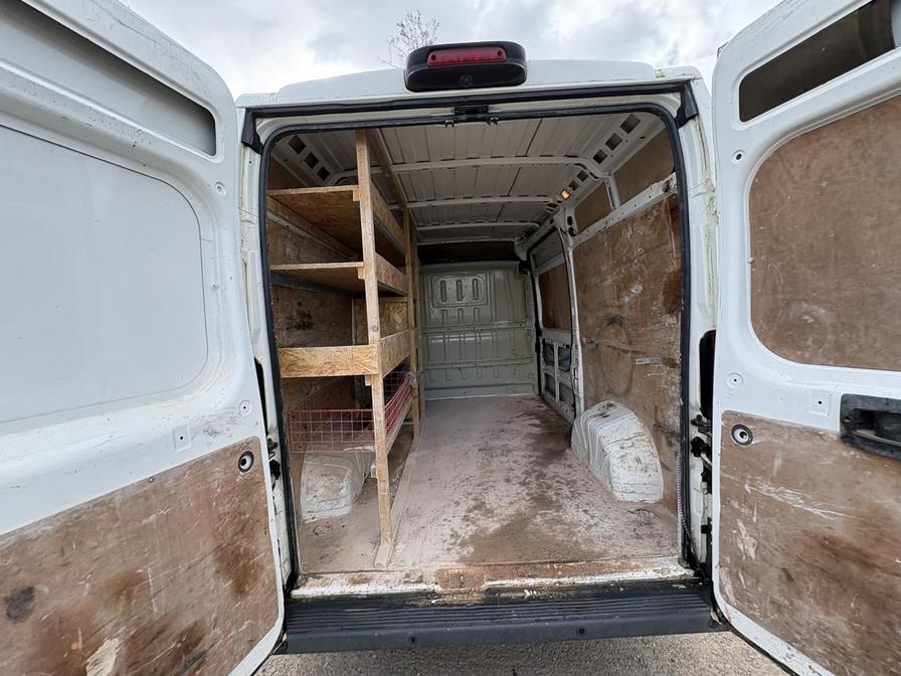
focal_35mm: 14
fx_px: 364
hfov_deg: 102.1
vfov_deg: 85.7
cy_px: 338
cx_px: 450
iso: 64
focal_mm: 2.22
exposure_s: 1/214
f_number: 2.2
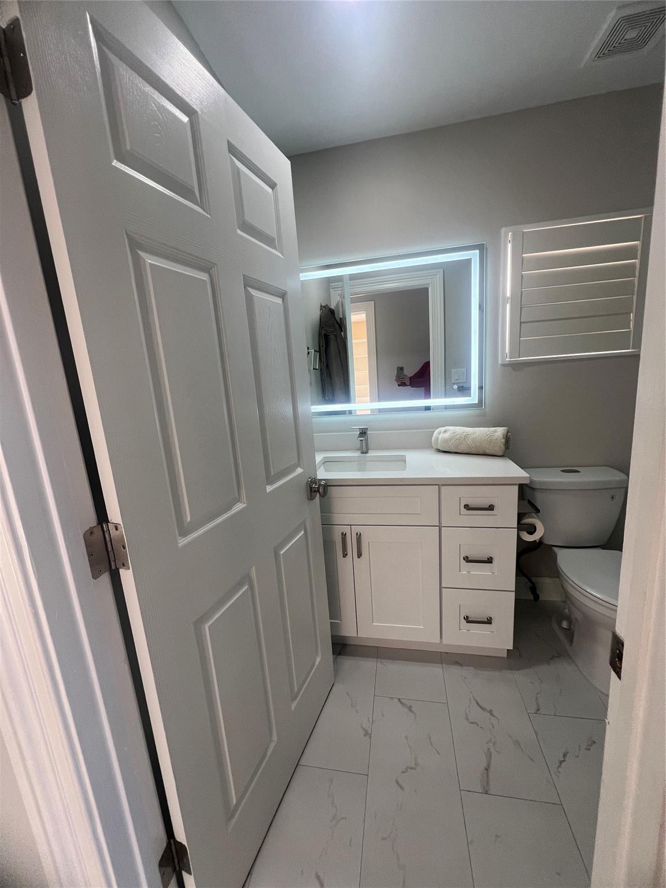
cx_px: 333
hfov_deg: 89.9
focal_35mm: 13
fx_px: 333
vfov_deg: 106.2
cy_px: 444
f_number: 1.8
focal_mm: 1.57
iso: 80
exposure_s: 1/99
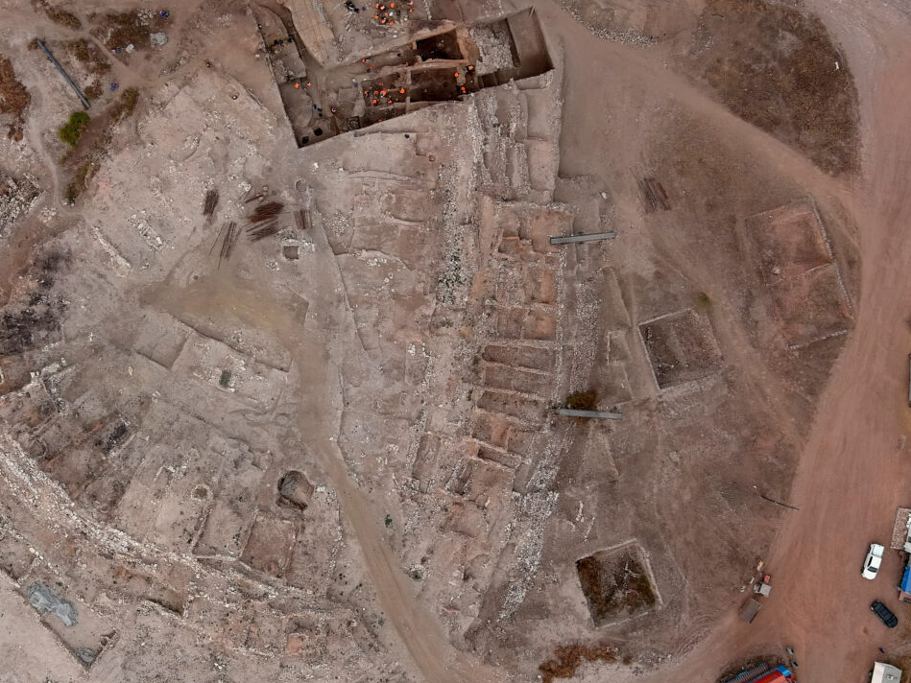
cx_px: 306
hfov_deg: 40.0
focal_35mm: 47
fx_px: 1237
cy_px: 271
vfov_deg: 30.8
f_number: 2.8
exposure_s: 1/320
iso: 100
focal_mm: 10.57
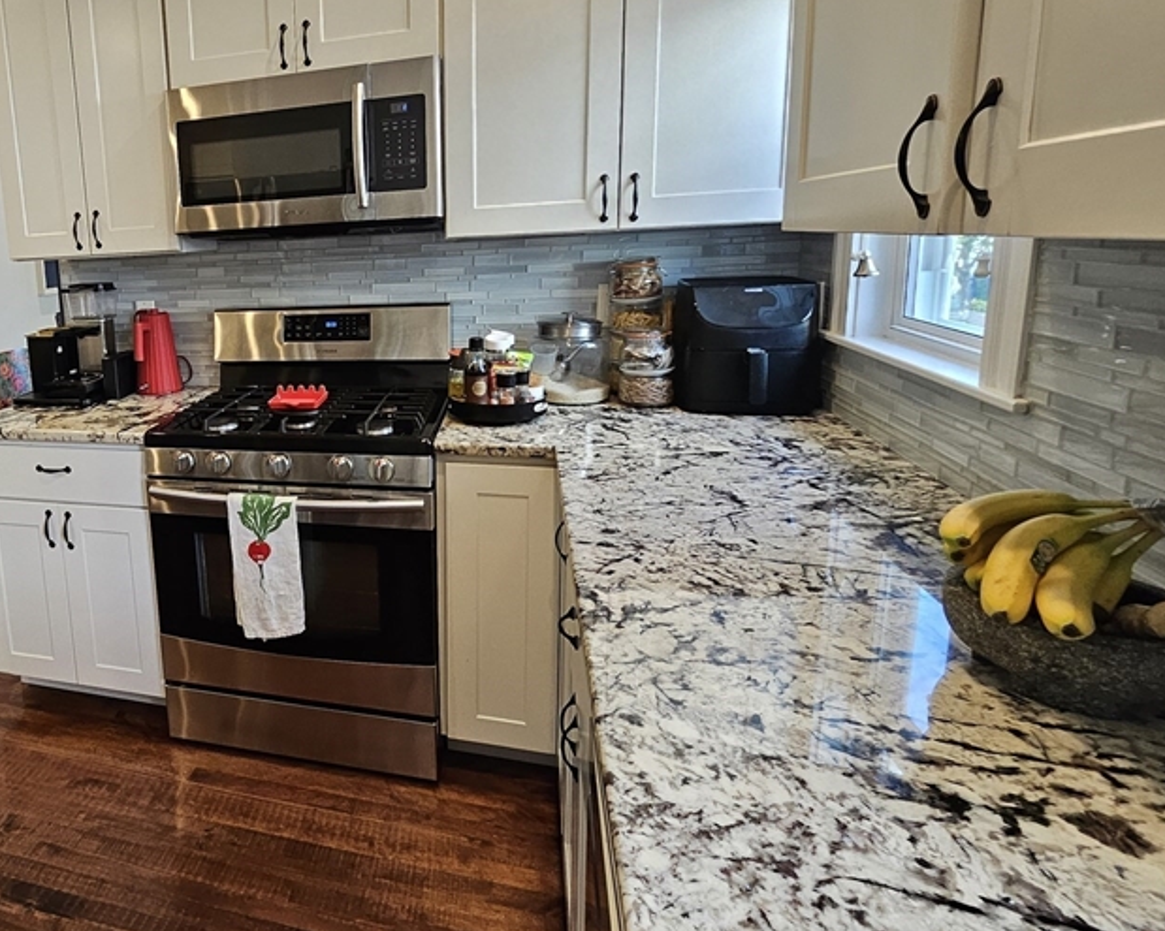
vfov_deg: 65.0
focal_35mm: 21
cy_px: 380
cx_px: 252
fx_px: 724
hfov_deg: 70.8
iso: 125
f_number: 2.2
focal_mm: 1.7
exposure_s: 1/60
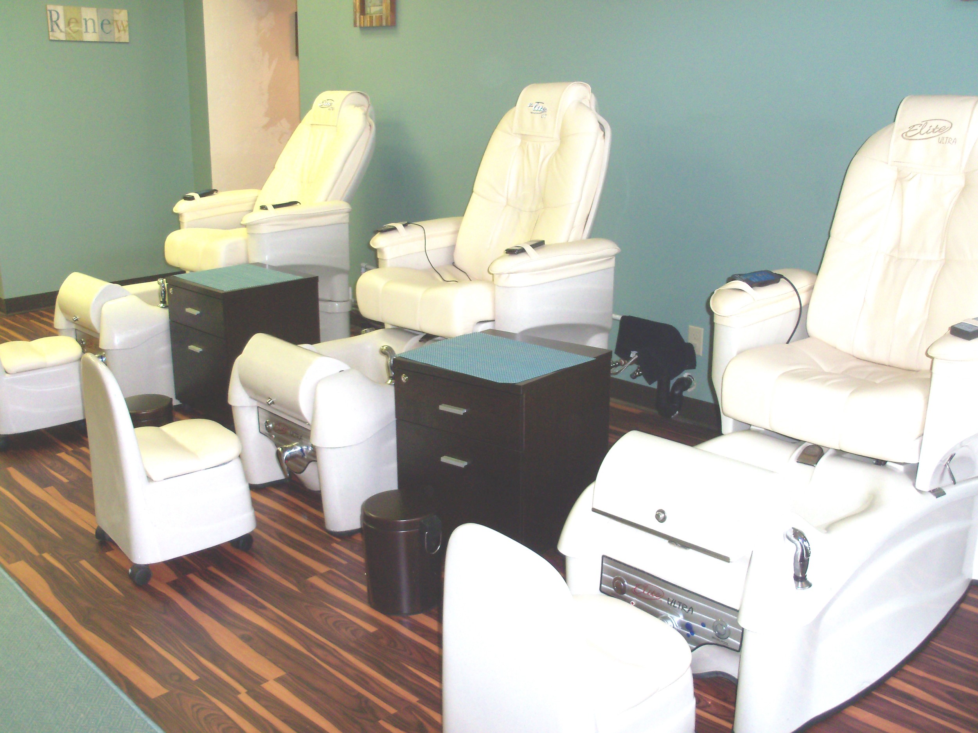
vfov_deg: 40.7
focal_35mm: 35
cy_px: 366
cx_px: 489
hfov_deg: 52.6
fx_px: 989
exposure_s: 1/30
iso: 64
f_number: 3
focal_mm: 6.3
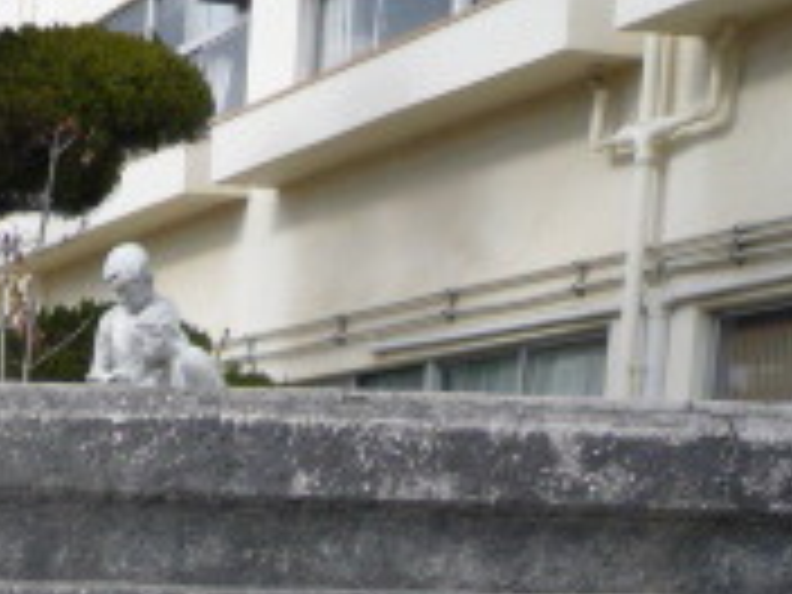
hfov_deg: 19.7
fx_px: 2082
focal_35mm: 91
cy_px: 1040
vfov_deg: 14.5
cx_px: -261
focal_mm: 4.4
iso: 100
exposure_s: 1/500
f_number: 2.8
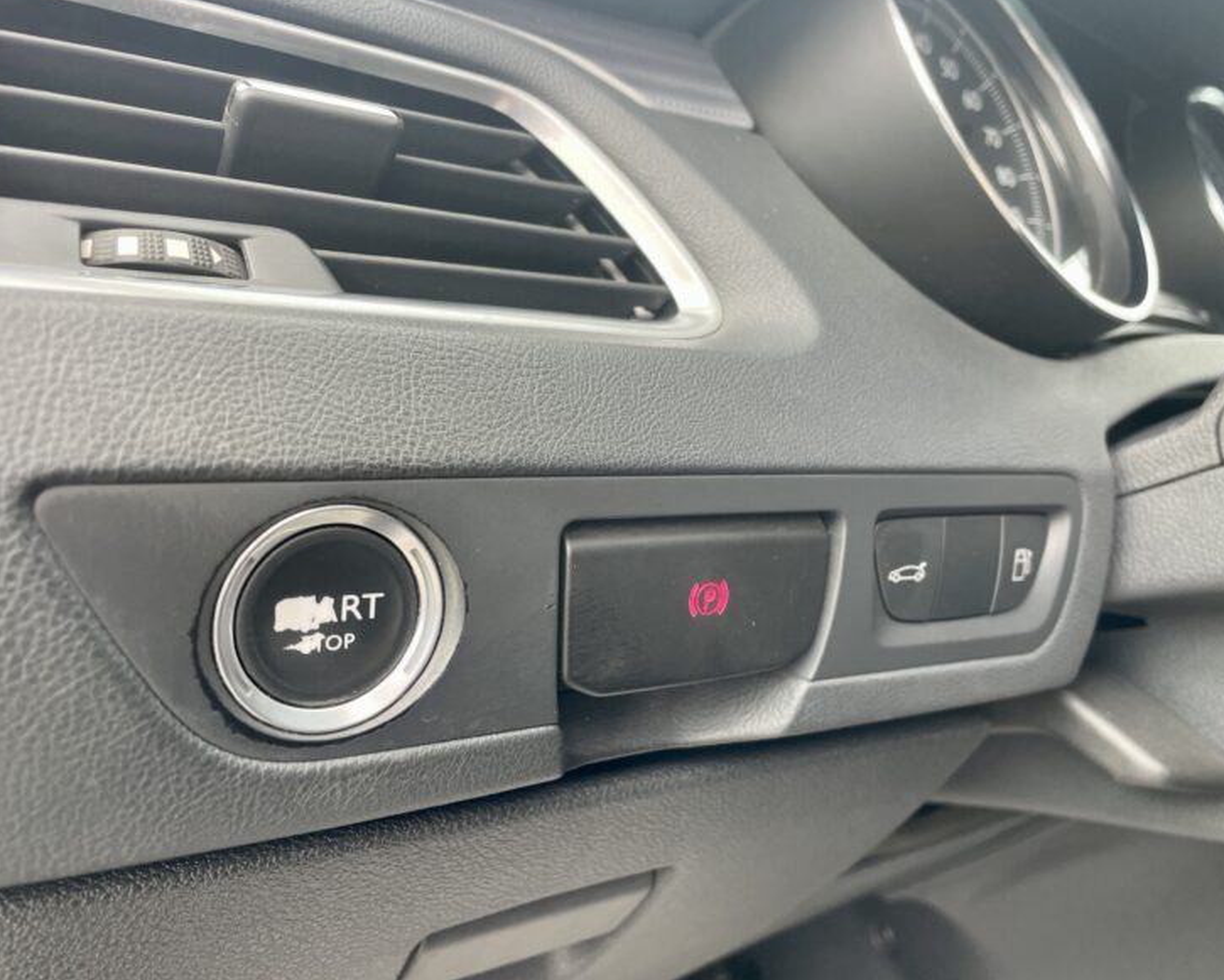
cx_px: 635
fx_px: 1014
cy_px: 488
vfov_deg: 51.5
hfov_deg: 62.2
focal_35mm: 28
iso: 80
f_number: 1.6
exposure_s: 1/121
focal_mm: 4.2
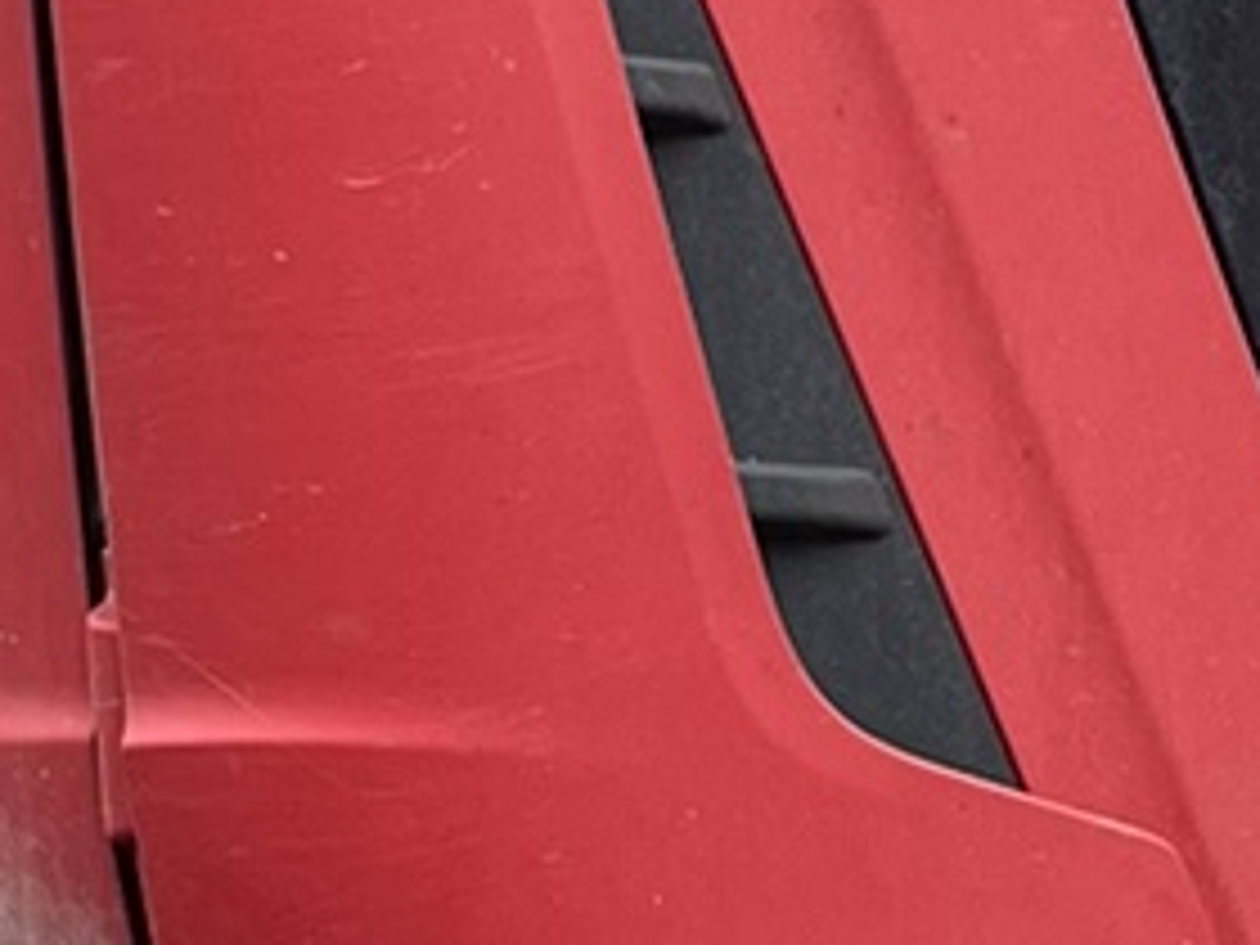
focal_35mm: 190
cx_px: -562
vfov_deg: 7.8
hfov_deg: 10.1
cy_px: 9
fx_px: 6916
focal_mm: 5.1
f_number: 1.6
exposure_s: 1/1600
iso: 50
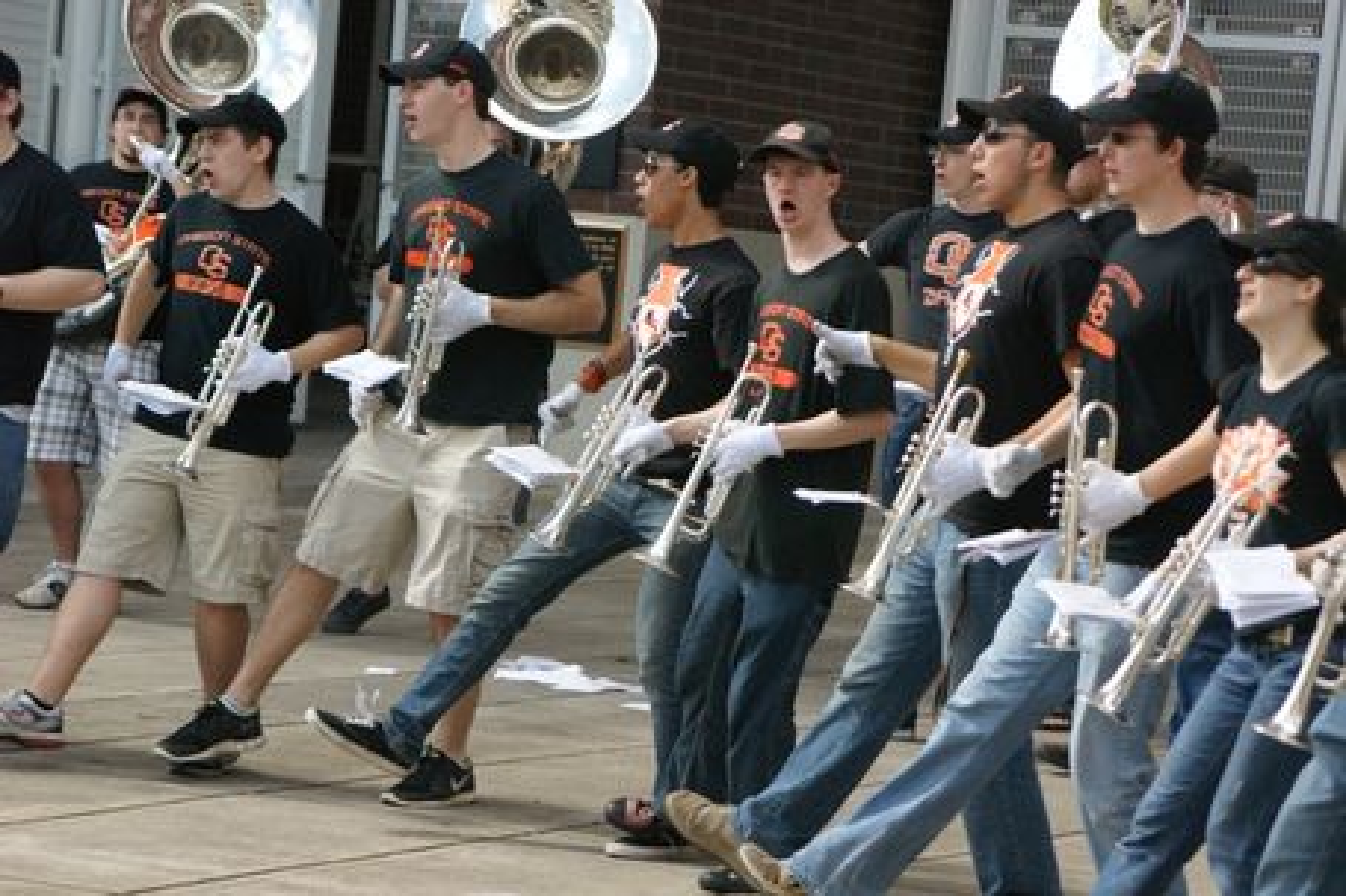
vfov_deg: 9.1
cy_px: 448
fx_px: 5606
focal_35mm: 150
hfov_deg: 13.7
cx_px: 673
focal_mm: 100
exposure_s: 1/2000
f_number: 5.6
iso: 800
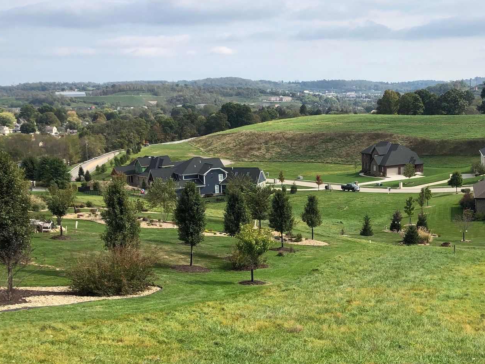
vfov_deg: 32.2
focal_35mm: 45
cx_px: 362
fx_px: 631
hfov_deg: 40.9
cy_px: 184
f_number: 1.8
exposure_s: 1/2315
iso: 20
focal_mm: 3.99
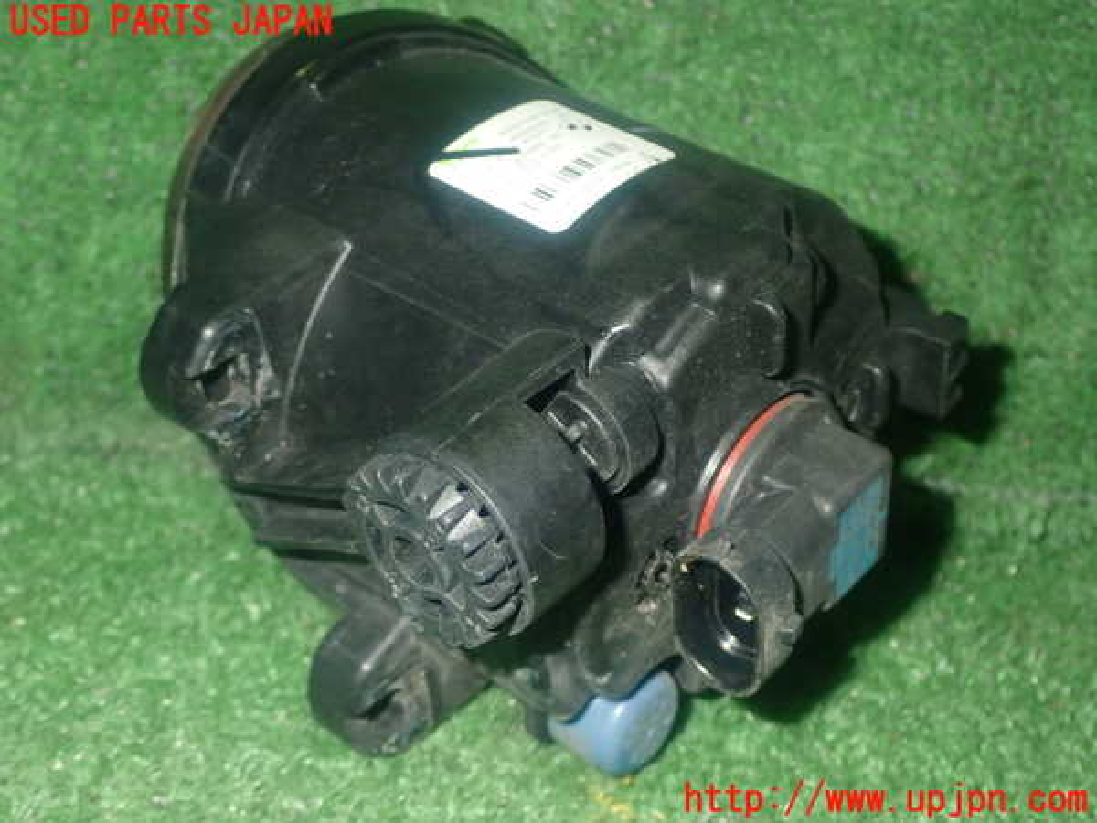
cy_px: 412
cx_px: 548
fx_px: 1585
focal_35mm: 50
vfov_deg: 29.1
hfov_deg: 38.2
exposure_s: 1/50
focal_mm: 9.01
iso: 800
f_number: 9
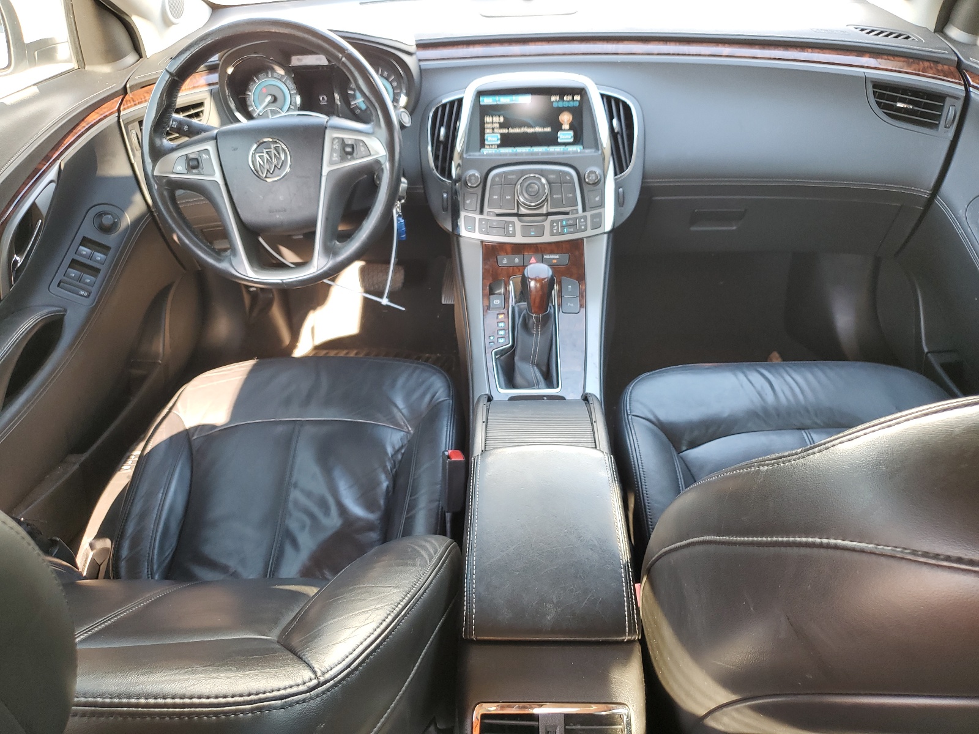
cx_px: 490
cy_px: 367
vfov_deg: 53.1
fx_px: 735
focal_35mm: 26
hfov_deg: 67.3
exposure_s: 1/60.2
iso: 56
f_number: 1.5
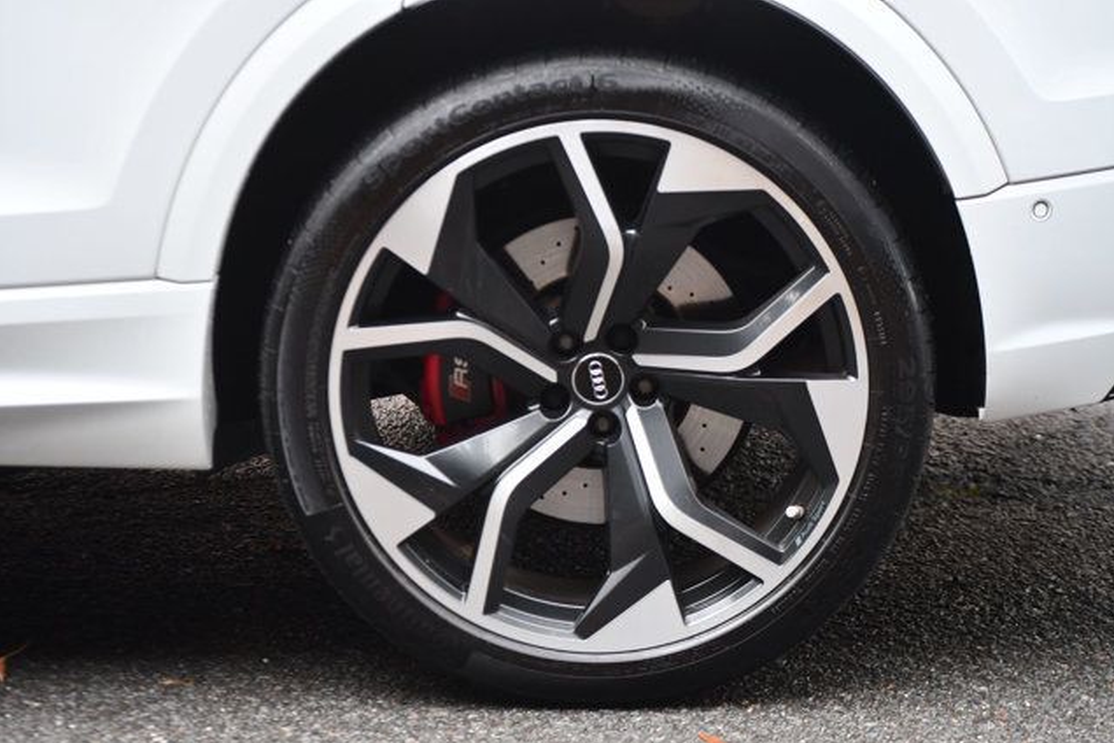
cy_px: 372
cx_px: 559
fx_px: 4301
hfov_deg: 14.8
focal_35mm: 139
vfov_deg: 9.9
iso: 800
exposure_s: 1/125
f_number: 4.8
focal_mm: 92
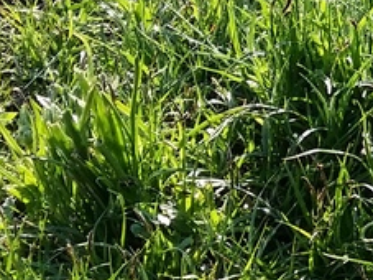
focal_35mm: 186
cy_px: -112
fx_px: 2003
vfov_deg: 7.9
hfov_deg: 9.8
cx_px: 771
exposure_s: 1/369
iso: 50
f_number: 2.2
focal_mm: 4.13
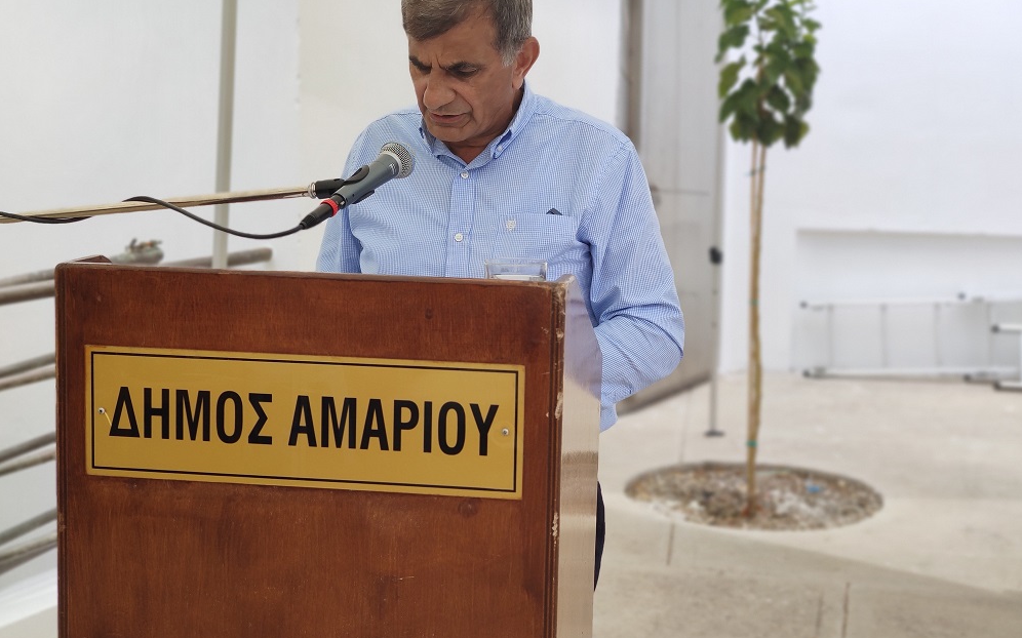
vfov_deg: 29.2
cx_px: 515
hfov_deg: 45.3
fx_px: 1225
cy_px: 269
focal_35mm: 44
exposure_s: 1/423
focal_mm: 8.16
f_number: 2
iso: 100
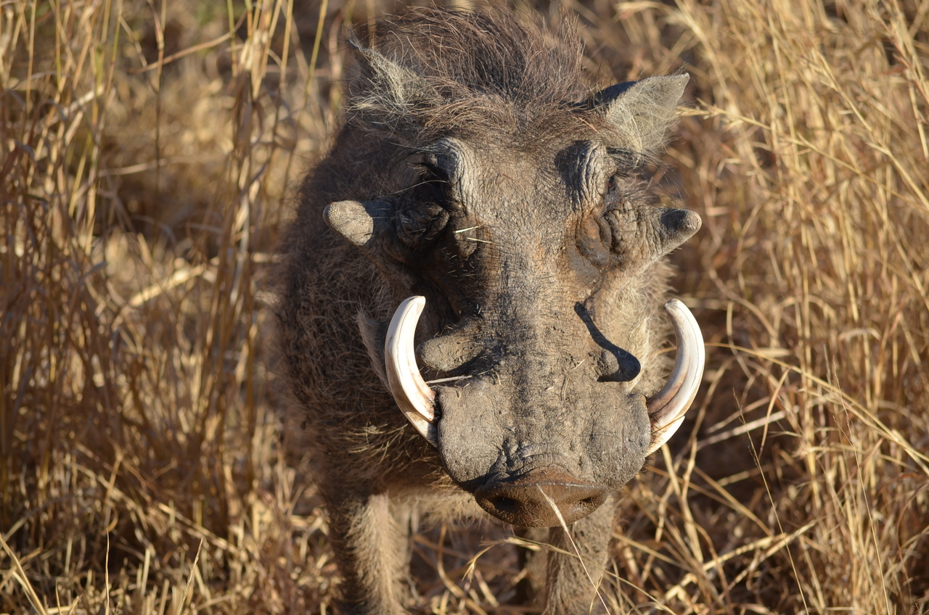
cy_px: 308
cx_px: 464
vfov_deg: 4.1
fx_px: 8499
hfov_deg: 6.3
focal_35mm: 330
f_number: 5.6
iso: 200
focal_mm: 220
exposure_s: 1/500
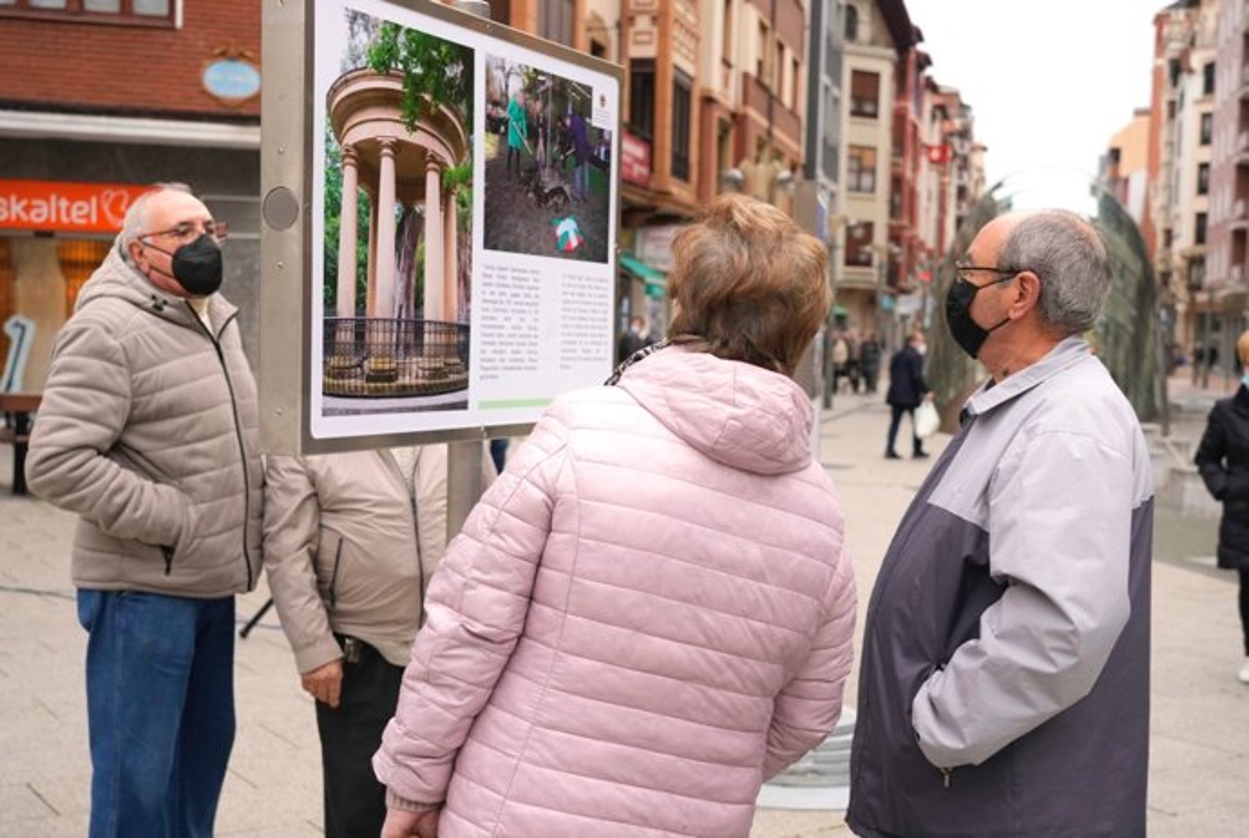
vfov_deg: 32.8
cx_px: 624
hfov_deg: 47.3
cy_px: 419
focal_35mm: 41
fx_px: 1425
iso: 800
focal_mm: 41
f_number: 5
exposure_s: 1/1000
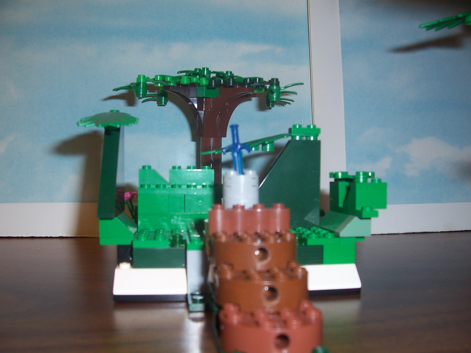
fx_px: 463
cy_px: 176
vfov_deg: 41.8
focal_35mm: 34
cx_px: 236
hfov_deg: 54.0
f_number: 2.7
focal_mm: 5.6
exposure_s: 1/60
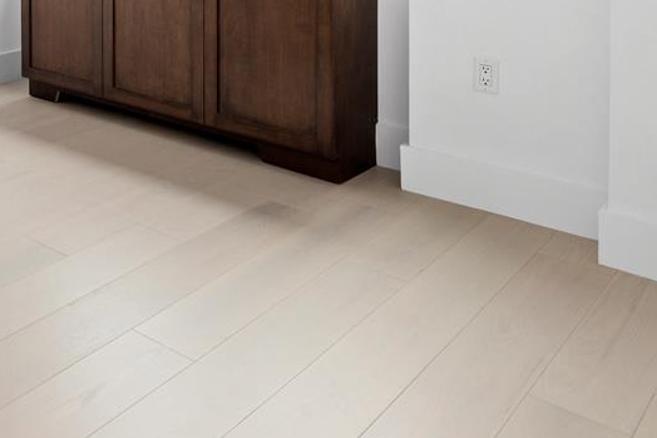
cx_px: -44
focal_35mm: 44
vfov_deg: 26.6
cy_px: -107
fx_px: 803
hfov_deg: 38.0
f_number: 8
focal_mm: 12
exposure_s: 1/2.5
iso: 100
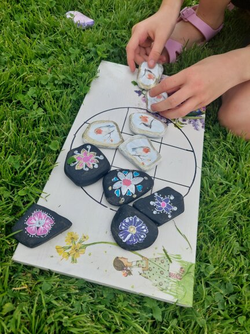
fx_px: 241
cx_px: 125
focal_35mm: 25
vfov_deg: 69.4
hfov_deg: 54.9
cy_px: 167
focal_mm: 5.23
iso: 40
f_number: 1.8
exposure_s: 1/1345
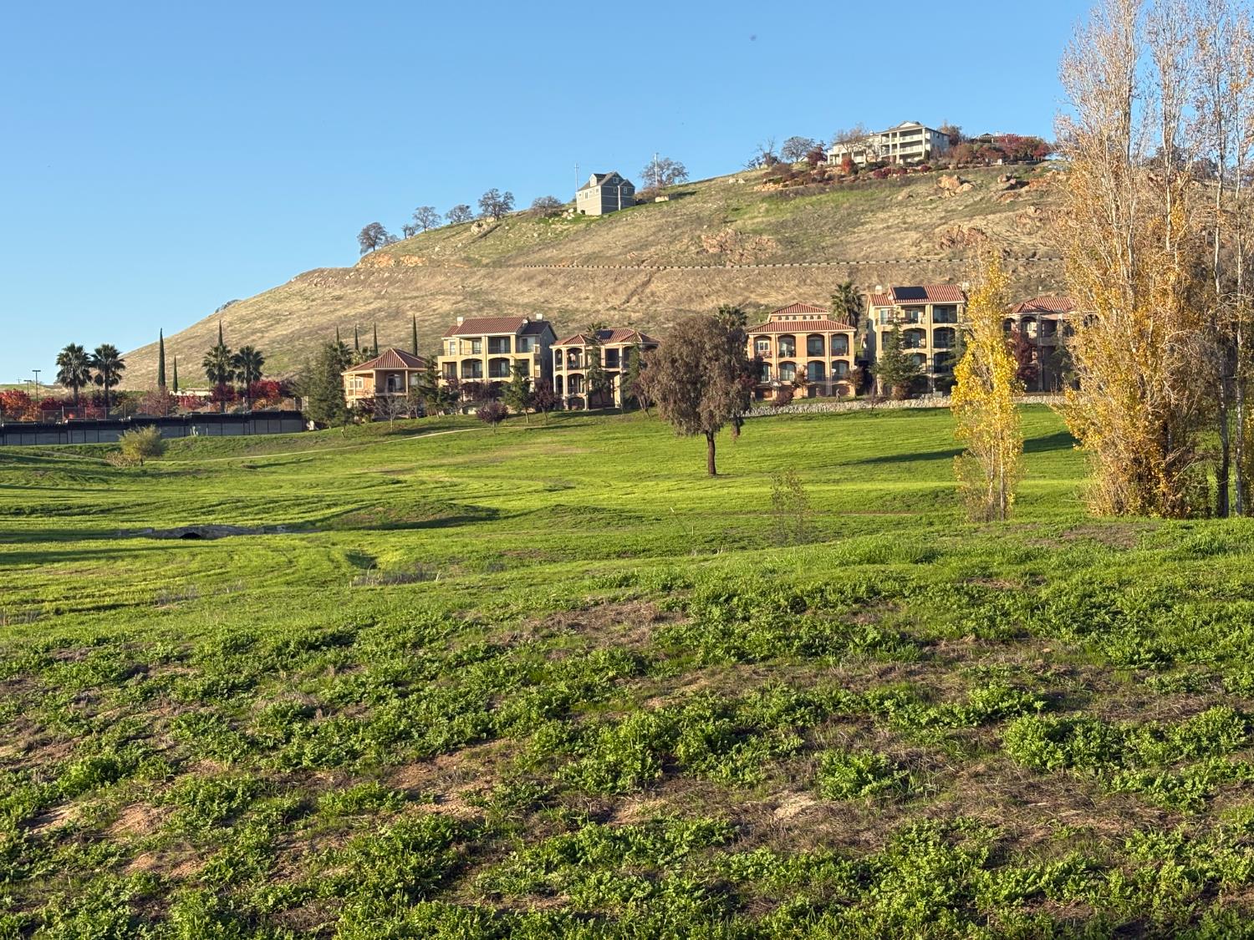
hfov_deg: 36.8
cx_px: 627
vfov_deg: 28.0
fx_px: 1884
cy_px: 470
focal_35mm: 52
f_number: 1.6
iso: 32
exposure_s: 1/1453
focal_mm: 5.96
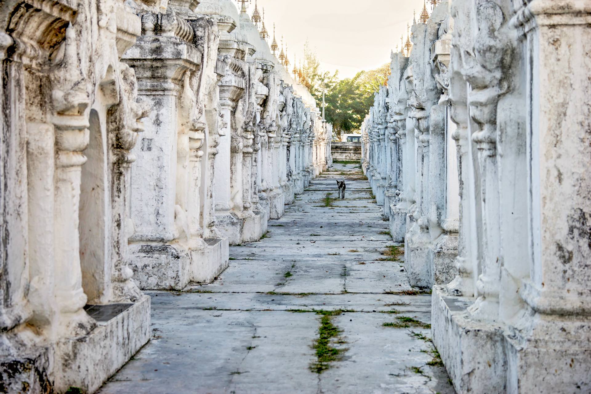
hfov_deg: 28.8
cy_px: 197
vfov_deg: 19.5
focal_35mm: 70
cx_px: 296
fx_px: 1149
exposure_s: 1/160
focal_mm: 70
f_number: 6.3
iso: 100
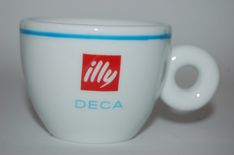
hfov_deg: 17.1
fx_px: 779
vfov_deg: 11.4
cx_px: 117
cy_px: 78
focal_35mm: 120
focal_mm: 80
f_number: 7.1
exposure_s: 1/125
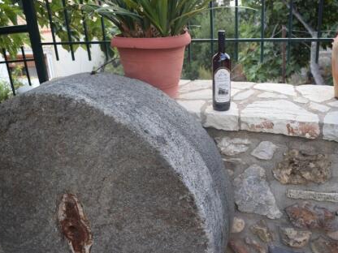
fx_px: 322
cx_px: 167
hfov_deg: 55.4
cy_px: 128
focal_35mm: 33
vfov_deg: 42.9
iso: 400
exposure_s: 1/125
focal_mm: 20
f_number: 5
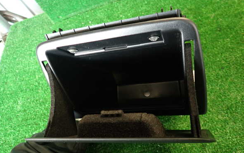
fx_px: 180
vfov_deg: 46.0
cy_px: 81
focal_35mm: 27
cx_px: 121
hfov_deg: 68.4
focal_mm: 4.5
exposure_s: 1/30
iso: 320
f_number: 2
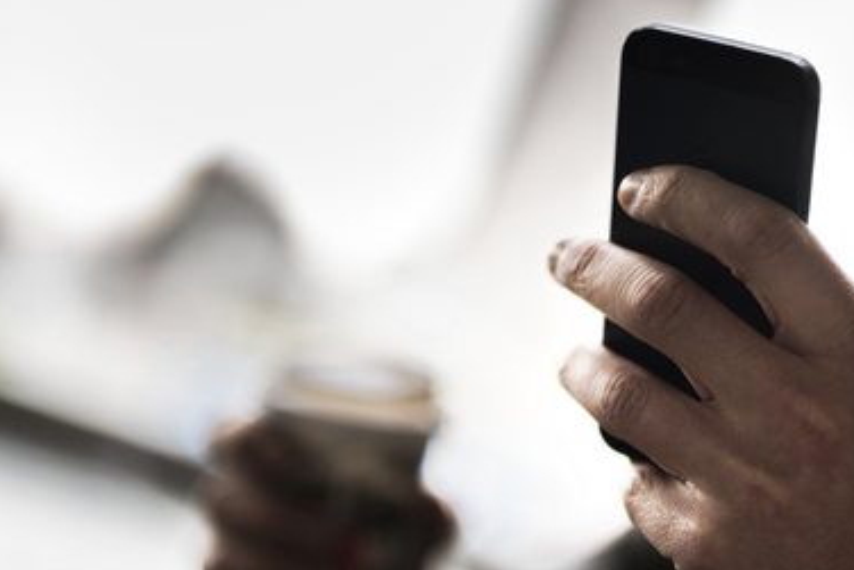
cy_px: 285
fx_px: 2207
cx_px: 752
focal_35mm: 93
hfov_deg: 21.5
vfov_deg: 14.7
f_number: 1.4
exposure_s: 1/100
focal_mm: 50
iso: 64
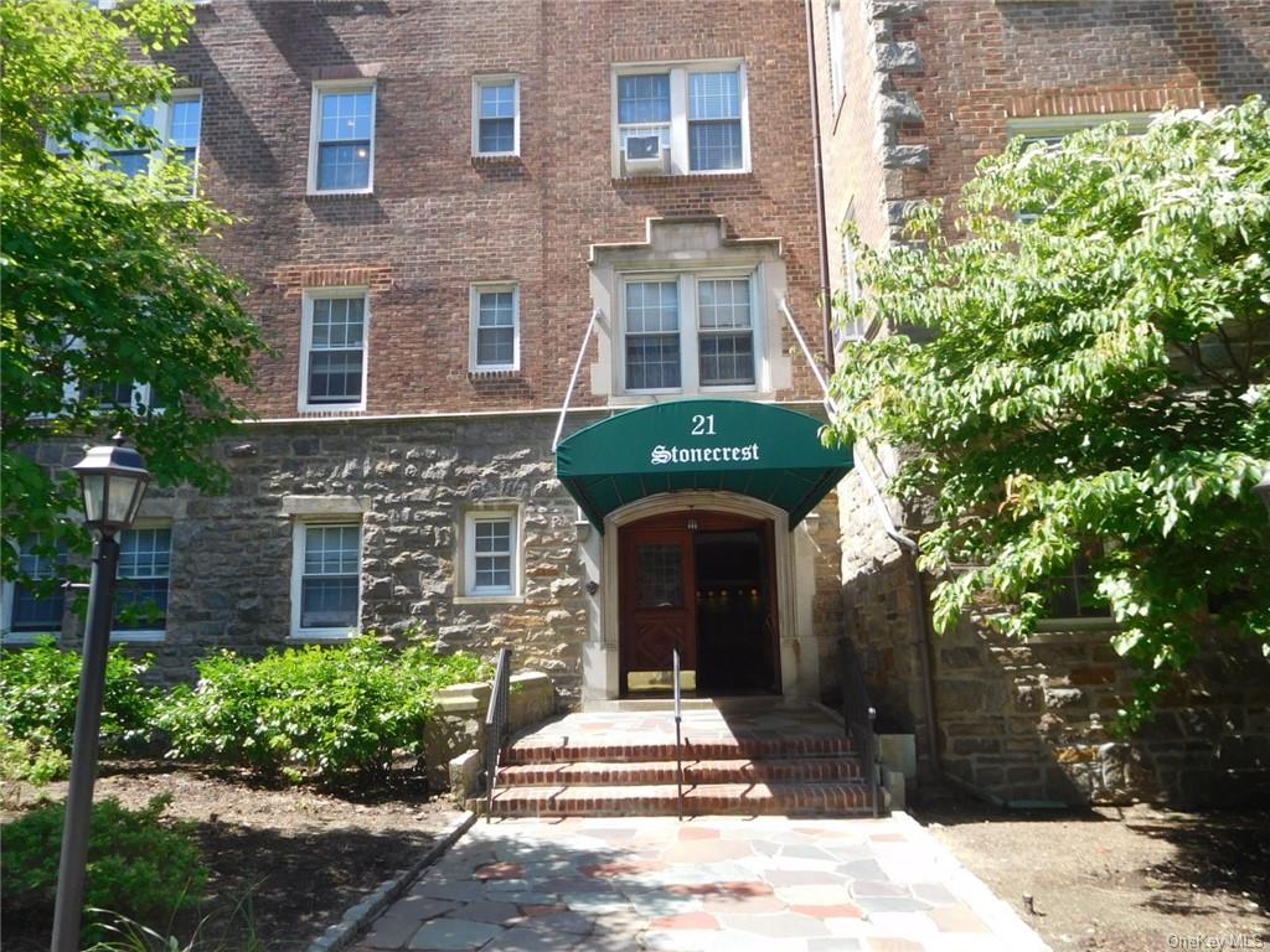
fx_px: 917
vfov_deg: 54.9
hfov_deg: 69.4
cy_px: 476
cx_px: 635
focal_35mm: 25
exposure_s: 1/320
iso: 125
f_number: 3.4
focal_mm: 4.5
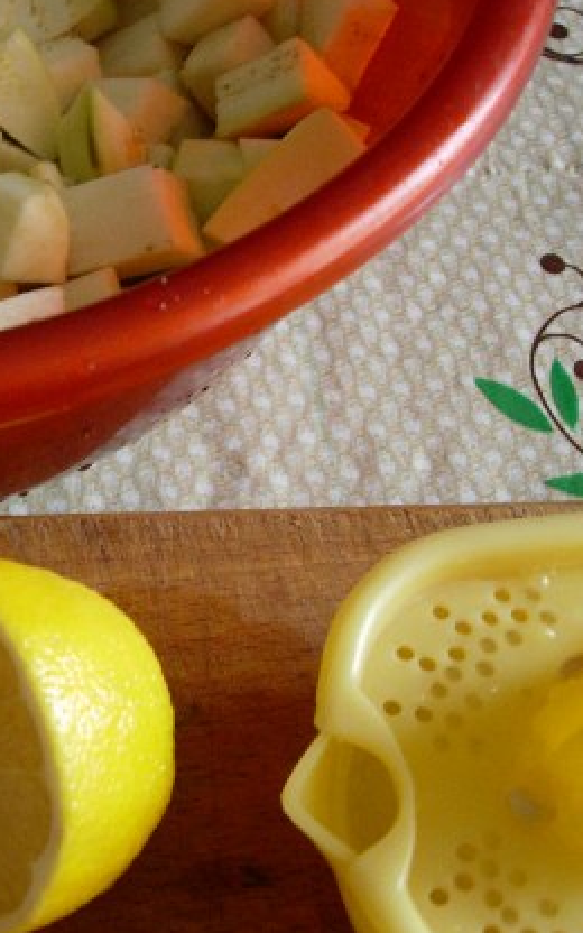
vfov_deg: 33.0
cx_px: 9
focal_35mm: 62
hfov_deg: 20.3
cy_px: 491
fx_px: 1576
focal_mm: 7.8
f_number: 2.8
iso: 200
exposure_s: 1/15.5
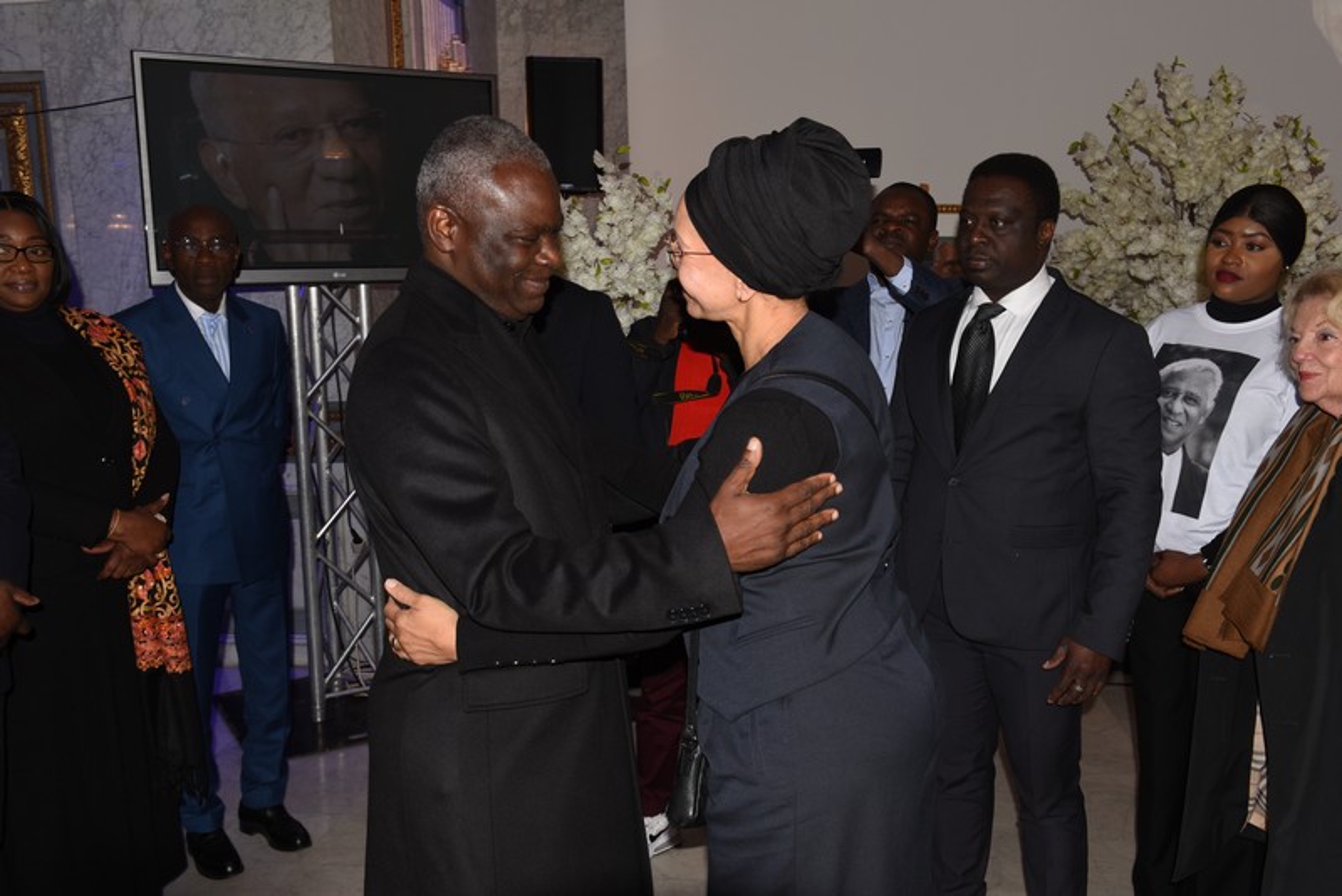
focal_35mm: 32
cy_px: 448
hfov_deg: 58.7
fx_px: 1193
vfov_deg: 41.1
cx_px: 671
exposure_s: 1/60
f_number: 8
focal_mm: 32
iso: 320
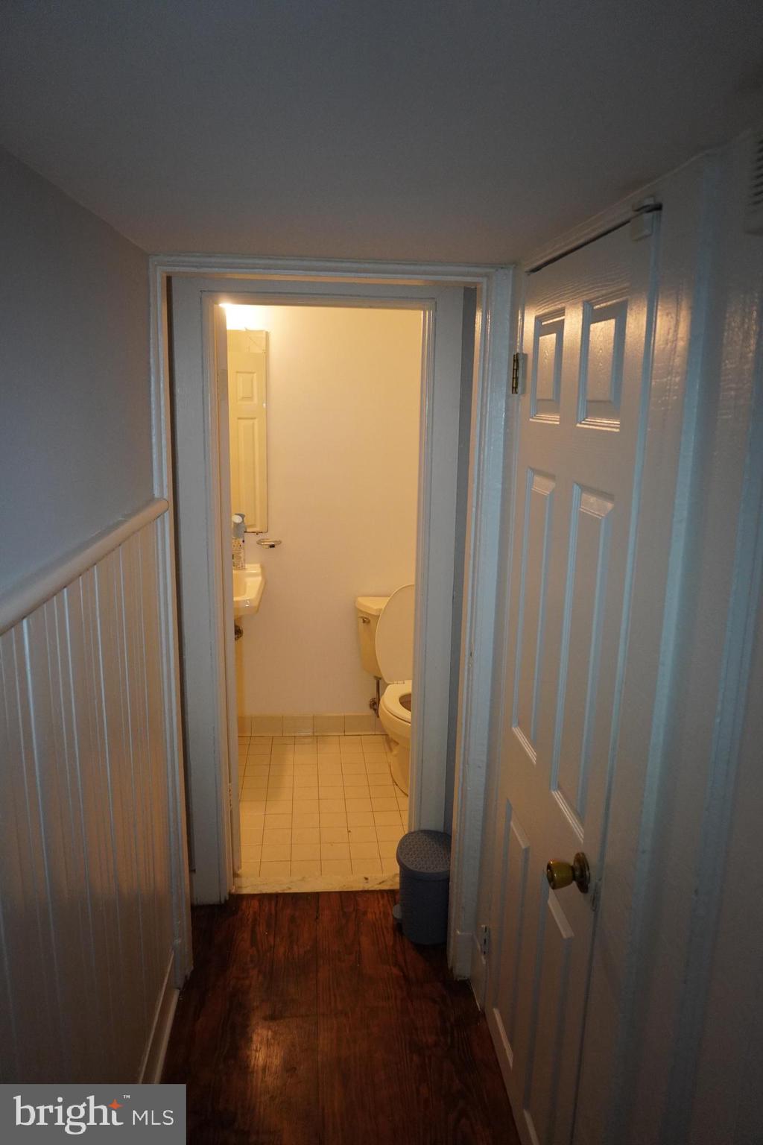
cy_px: 572
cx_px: 382
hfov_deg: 53.1
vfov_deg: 73.7
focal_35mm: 24
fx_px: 763
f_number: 4
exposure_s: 1/160
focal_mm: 16
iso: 1600
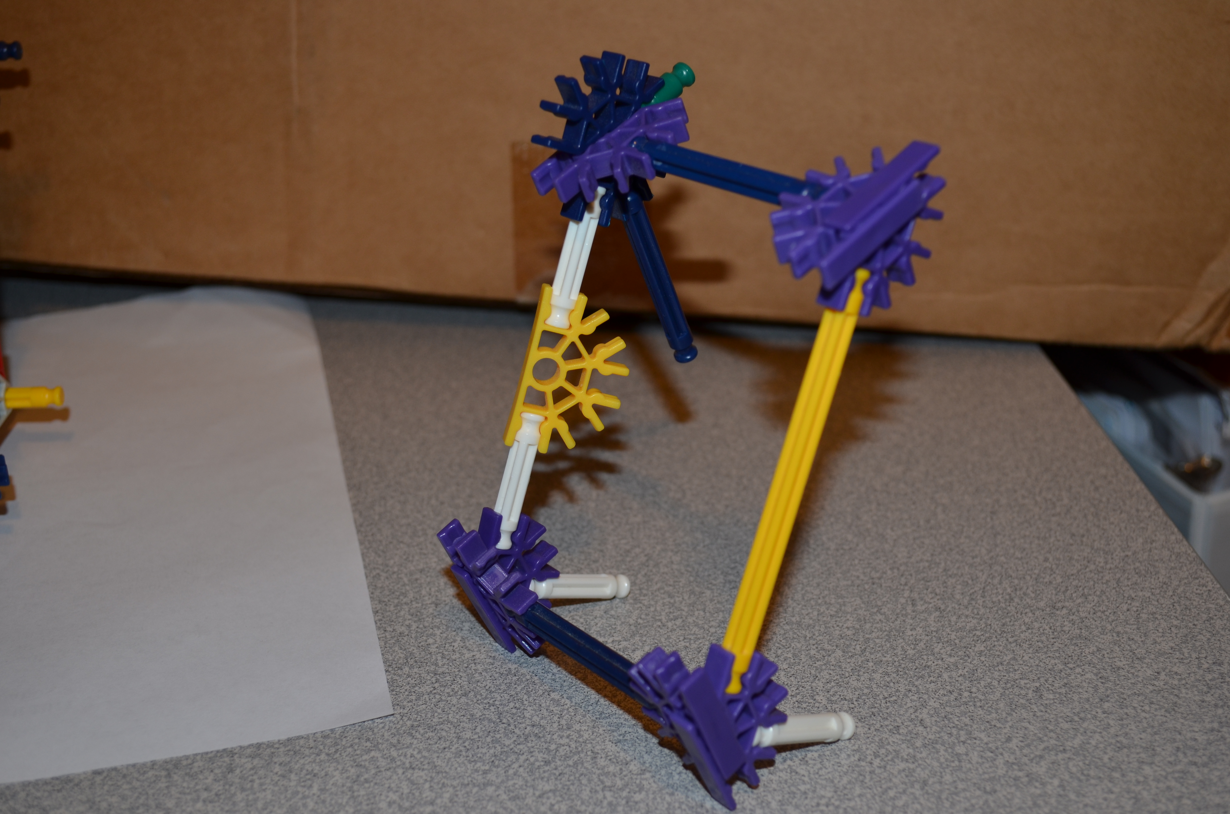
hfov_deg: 46.5
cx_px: 615
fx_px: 1432
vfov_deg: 31.8
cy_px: 407
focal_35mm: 42
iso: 200
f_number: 5.6
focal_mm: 28
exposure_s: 1/30
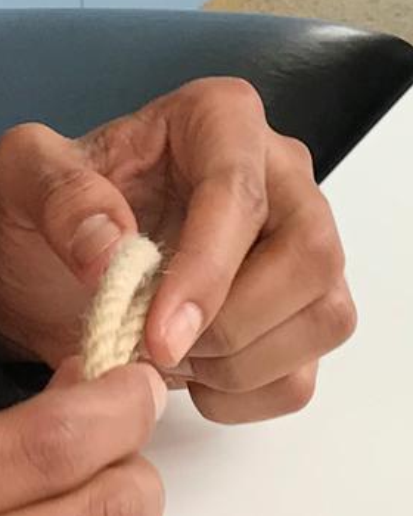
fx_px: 3056
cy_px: -313
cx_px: 204
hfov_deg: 7.7
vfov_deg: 9.3
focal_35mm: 200
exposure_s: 1/100
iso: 25
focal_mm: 3.99
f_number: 1.8
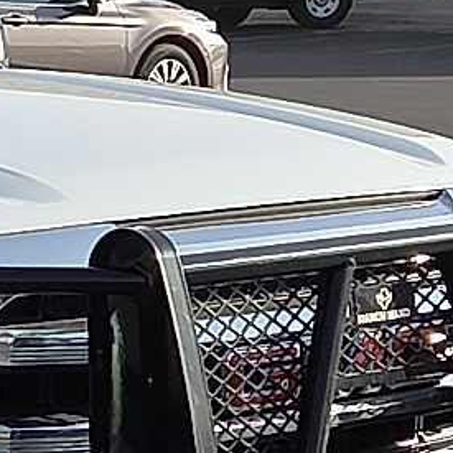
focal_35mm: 216
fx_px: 3198
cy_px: 387
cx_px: -570
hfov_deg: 7.6
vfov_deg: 8.1
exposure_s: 1/3333
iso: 76
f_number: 1.8
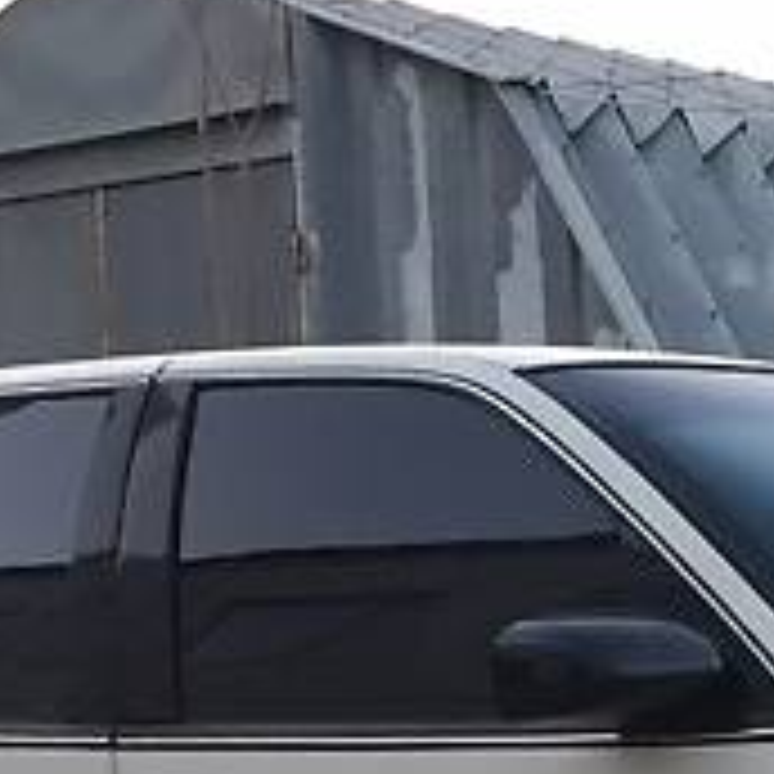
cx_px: 918
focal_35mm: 119
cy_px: 1066
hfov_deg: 14.2
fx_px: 3010
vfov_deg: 14.0
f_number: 2.2
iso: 32
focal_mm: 4.2
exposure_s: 1/33
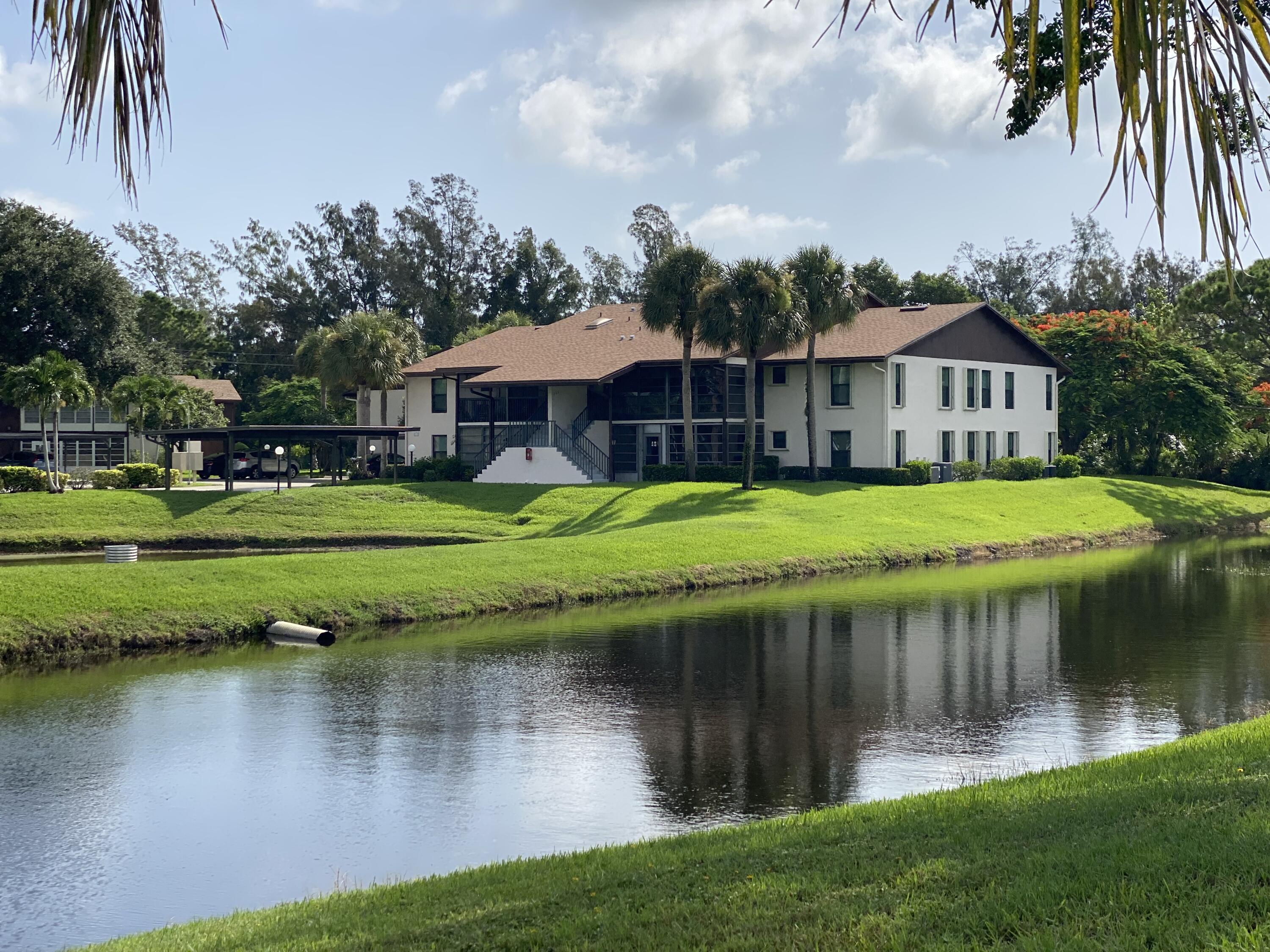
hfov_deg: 36.8
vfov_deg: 28.0
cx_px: 635
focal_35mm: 52
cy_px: 476
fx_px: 1908
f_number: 2
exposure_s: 1/1996
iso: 20
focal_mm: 6
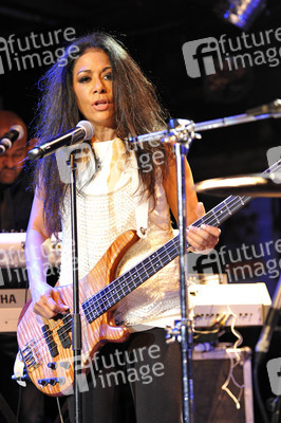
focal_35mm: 95
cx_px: 140
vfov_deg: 21.5
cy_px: 212
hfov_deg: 14.4
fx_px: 1114
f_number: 2.8
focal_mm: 95
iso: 1600
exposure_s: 1/160
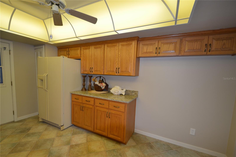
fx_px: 98
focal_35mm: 15
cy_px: 78
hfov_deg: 100.5
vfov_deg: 77.0
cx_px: 118
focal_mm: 10
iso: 400
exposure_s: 1/80
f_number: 3.5
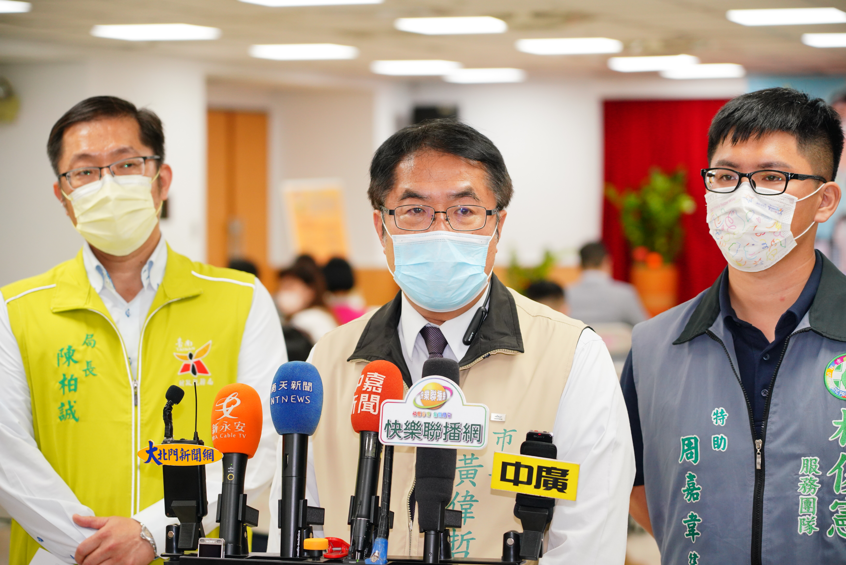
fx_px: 2468
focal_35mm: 105
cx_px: 423
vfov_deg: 13.0
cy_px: 282
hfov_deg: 19.5
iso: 1600
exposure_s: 1/200
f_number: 4
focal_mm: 105
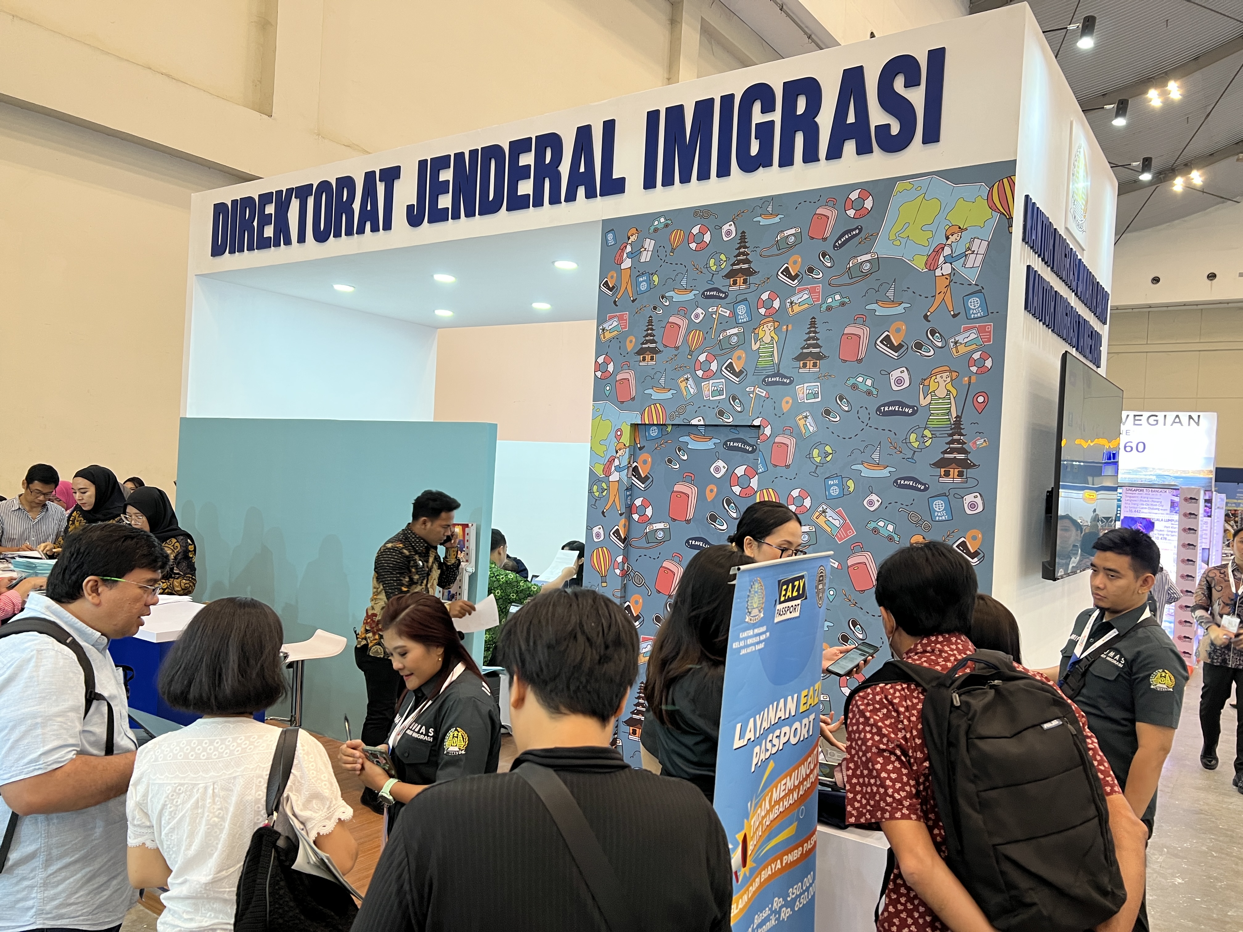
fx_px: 934
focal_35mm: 26
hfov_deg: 67.3
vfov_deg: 53.1
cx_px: 622
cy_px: 466
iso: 100
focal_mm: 5.7
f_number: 1.5
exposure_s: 1/50
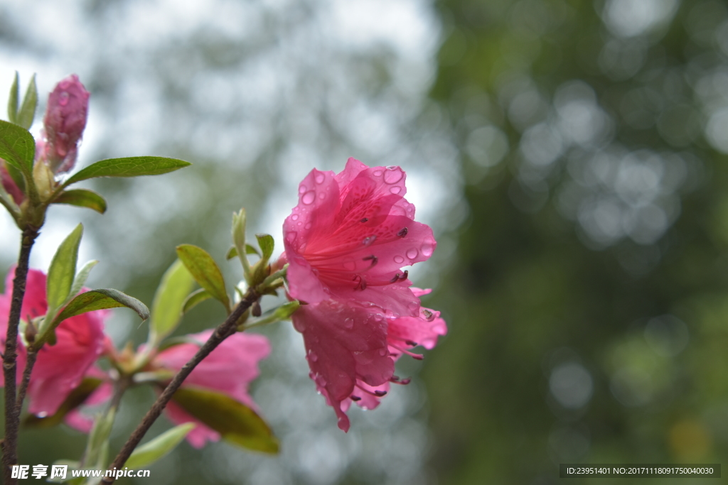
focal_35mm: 52
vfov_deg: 25.8
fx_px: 1062
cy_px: 242
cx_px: 364
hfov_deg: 37.8
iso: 125
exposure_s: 1/100
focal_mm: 35
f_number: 4.5
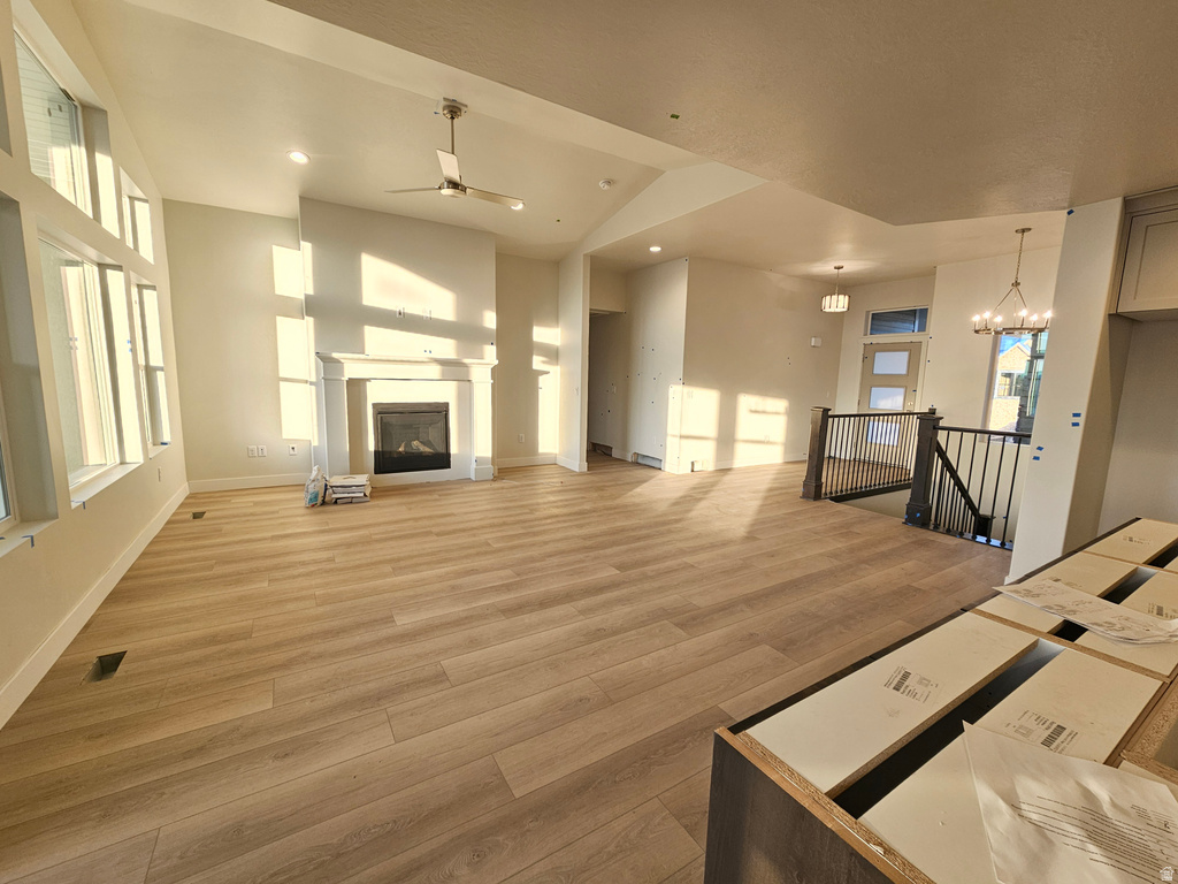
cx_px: 589
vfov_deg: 89.9
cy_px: 442
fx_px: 442
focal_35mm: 13
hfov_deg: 106.2
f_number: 2.2
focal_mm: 2.2
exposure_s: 1/60
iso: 50
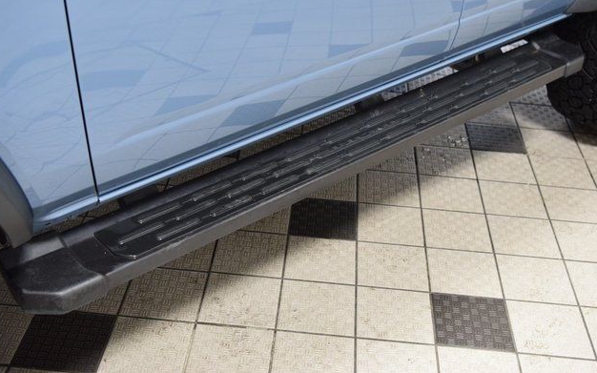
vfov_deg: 25.8
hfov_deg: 40.3
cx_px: 293
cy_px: 170
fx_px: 813
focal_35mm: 50
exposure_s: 1/60
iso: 1600
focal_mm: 32
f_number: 3.2
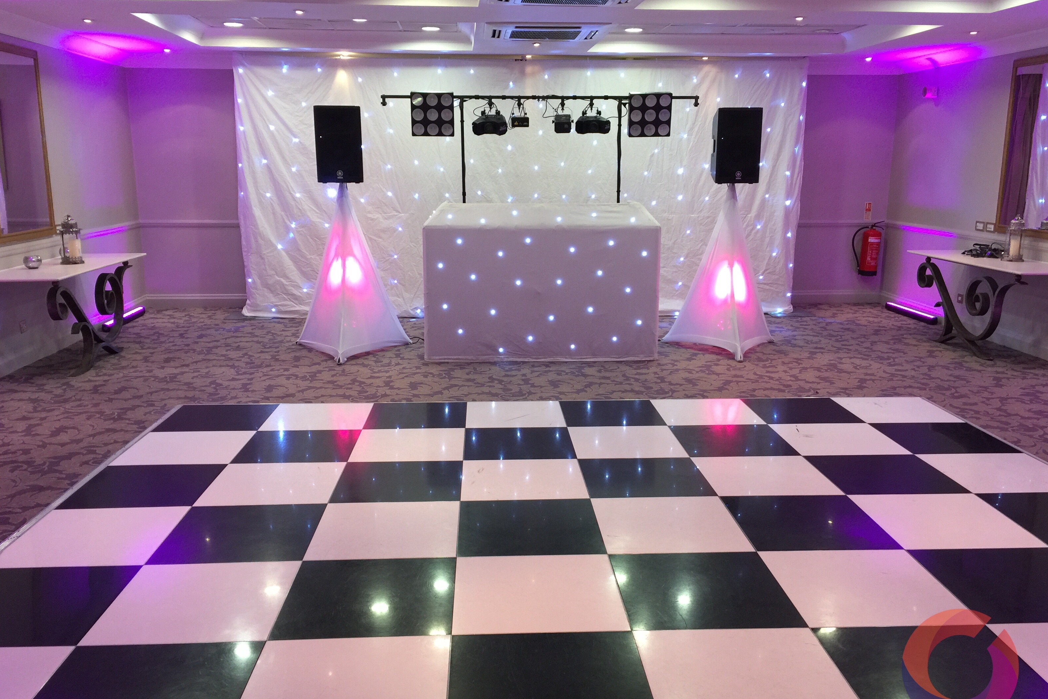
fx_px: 902
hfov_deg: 60.3
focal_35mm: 31
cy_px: 362
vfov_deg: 42.3
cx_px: 536
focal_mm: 4.15
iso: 64
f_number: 2.2
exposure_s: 1/17
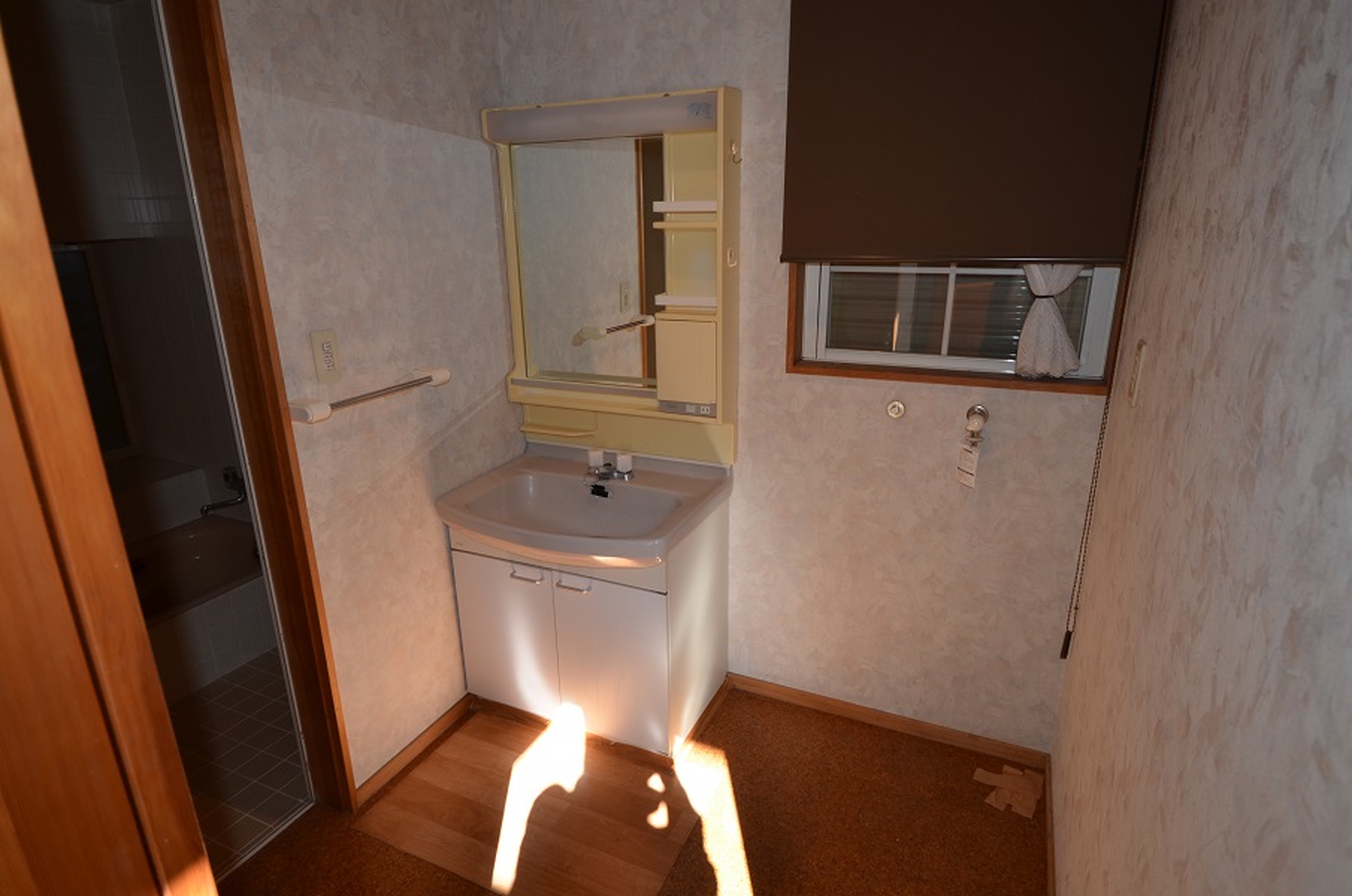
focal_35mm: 20
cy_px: 448
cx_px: 676
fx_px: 731
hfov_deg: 85.5
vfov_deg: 63.0
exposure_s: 1/125
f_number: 3.8
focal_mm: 13
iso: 220
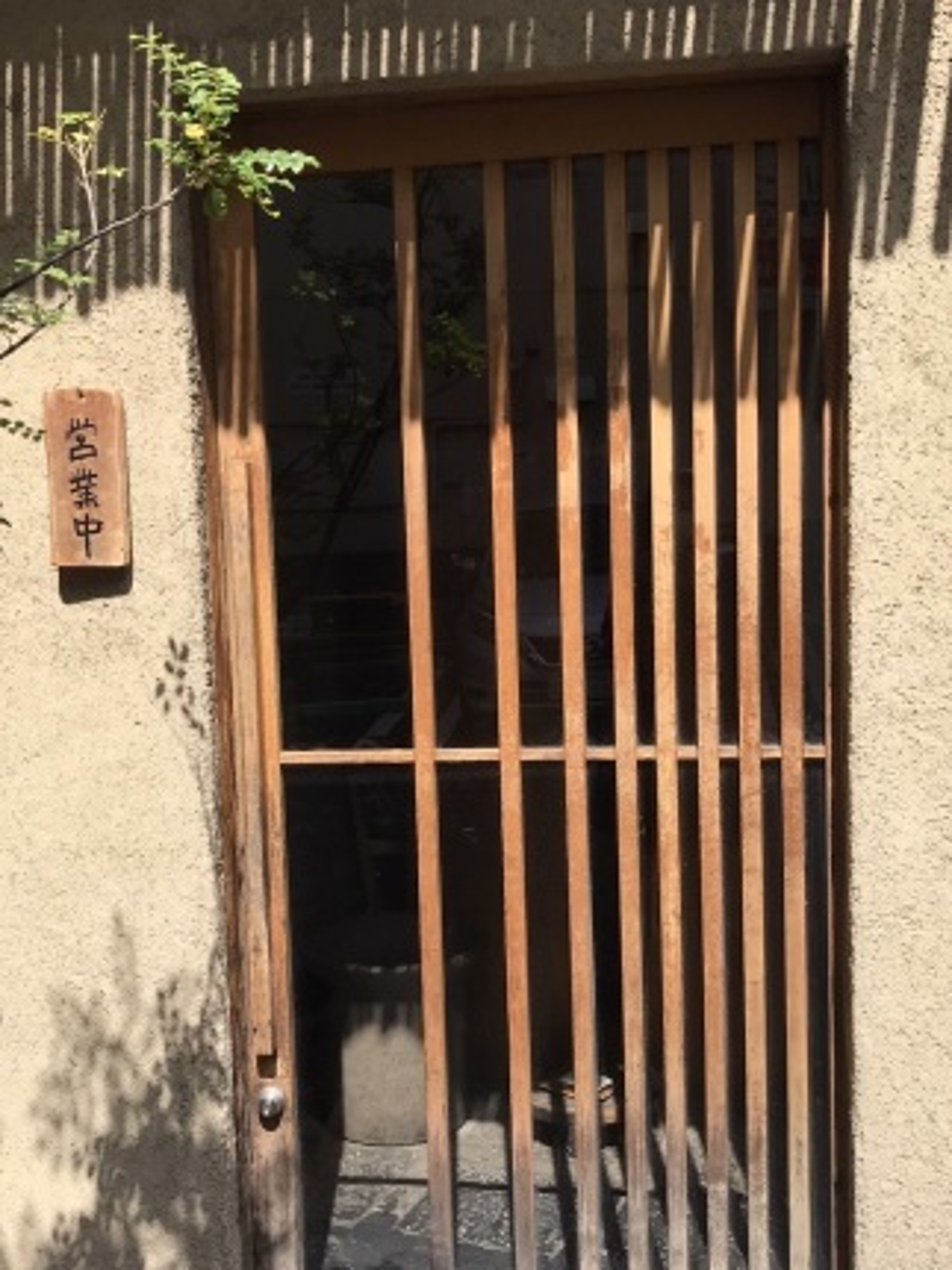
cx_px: 454
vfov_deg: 47.9
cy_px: 672
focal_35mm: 39
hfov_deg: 36.8
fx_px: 1431
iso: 20
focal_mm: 3.99
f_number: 1.8
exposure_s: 1/1408
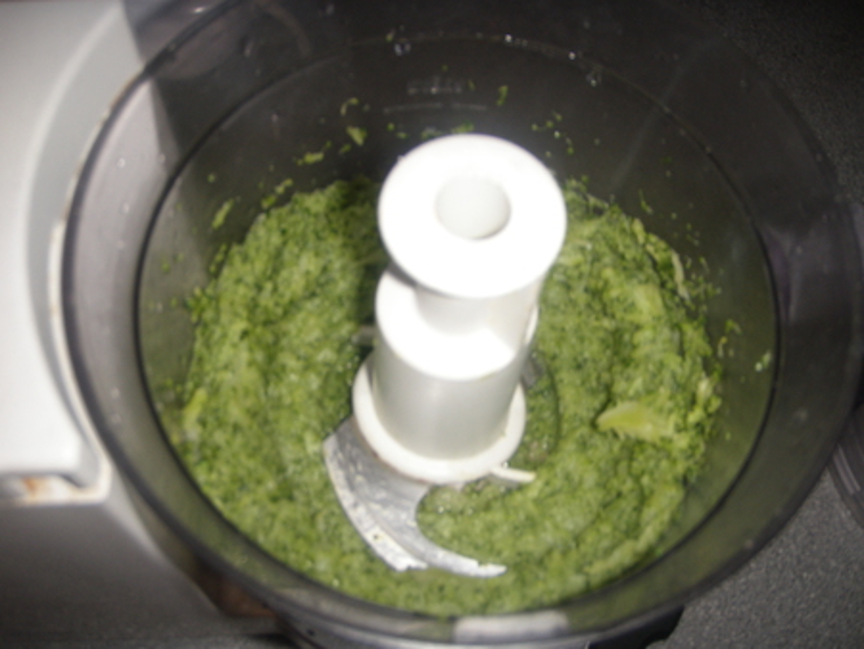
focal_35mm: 38
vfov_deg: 37.8
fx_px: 949
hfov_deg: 49.0
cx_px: 432
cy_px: 324
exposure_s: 1/30
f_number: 3.5
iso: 100
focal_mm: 6.7
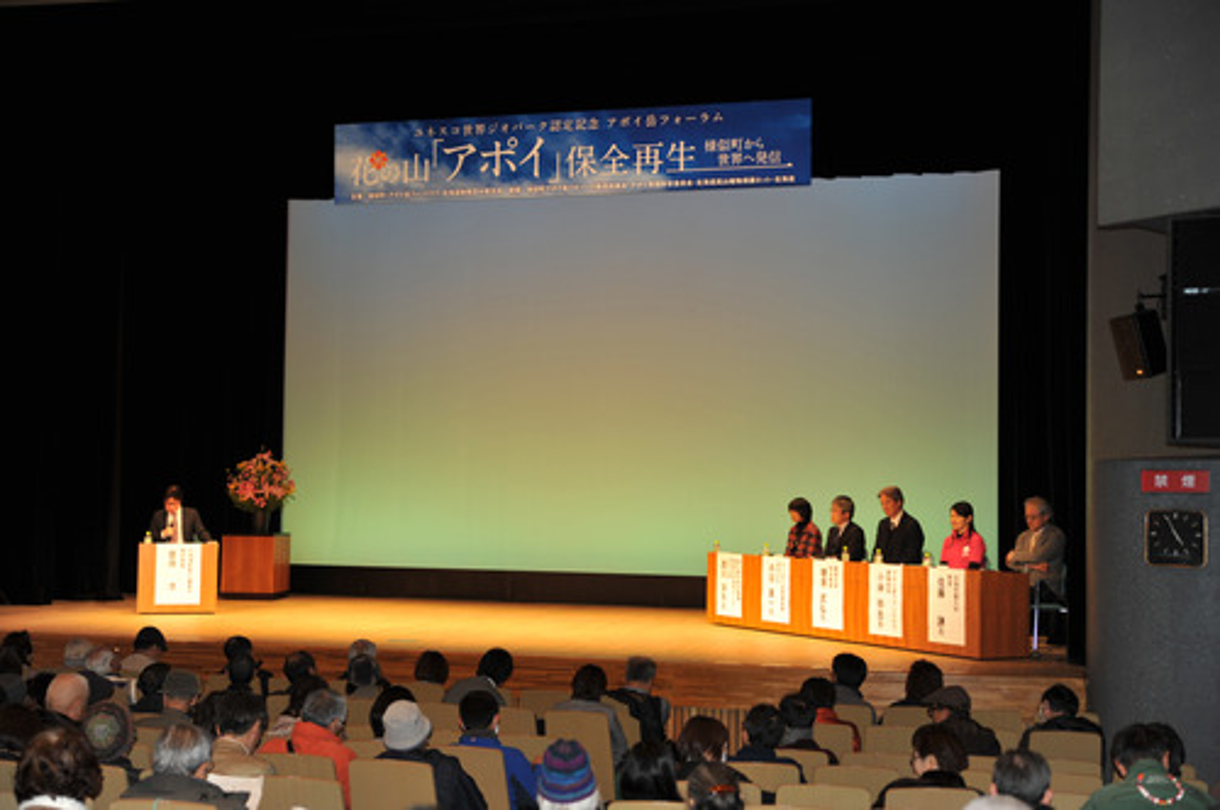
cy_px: 405
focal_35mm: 48
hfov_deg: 41.2
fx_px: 1625
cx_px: 610
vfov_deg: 28.0
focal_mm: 48
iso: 200
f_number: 3.3
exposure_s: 1/60
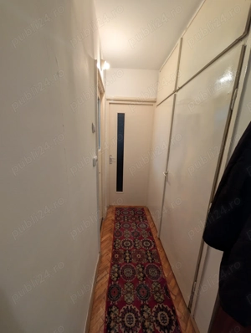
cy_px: 166
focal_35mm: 12
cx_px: 126
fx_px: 116
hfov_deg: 94.7
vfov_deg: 110.4
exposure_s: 1/25
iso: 58
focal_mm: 2.02
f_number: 1.7
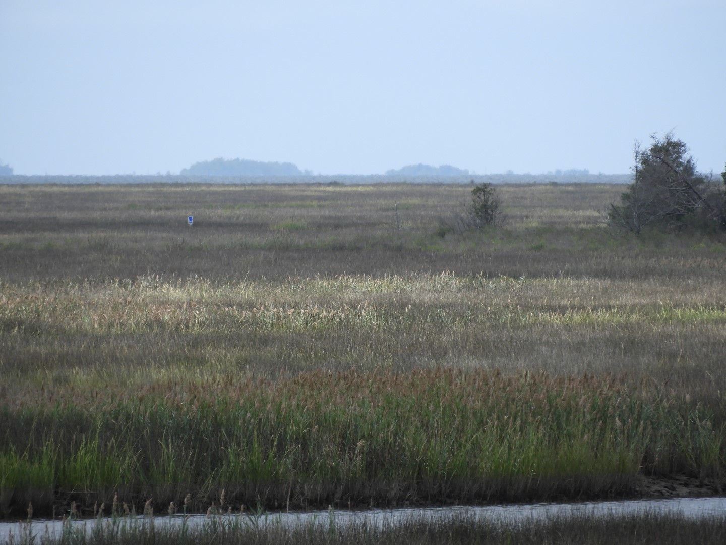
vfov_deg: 1.7
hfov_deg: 2.2
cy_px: 272
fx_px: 18876
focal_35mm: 900
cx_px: 363
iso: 100
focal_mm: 161.2
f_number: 5.6
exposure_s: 1/400
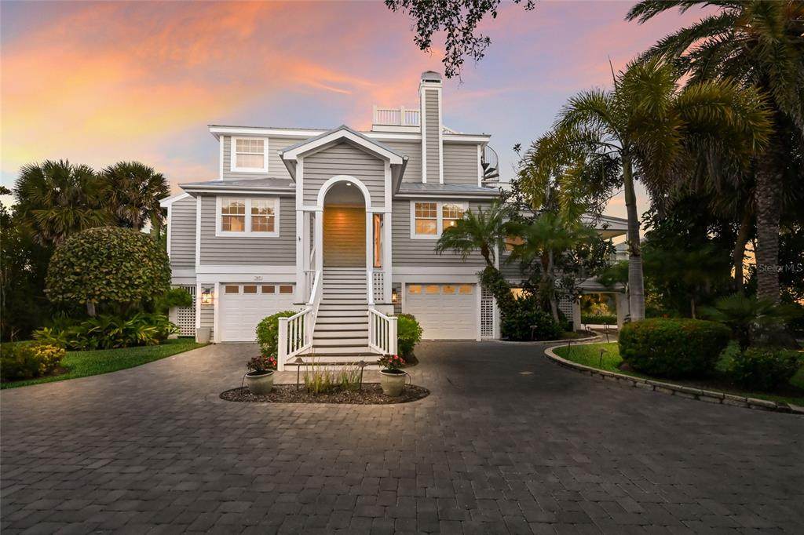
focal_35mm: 16
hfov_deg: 95.0
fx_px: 368
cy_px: 268
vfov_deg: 72.0
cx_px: 402
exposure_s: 1/200
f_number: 11
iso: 10000
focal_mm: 16.5
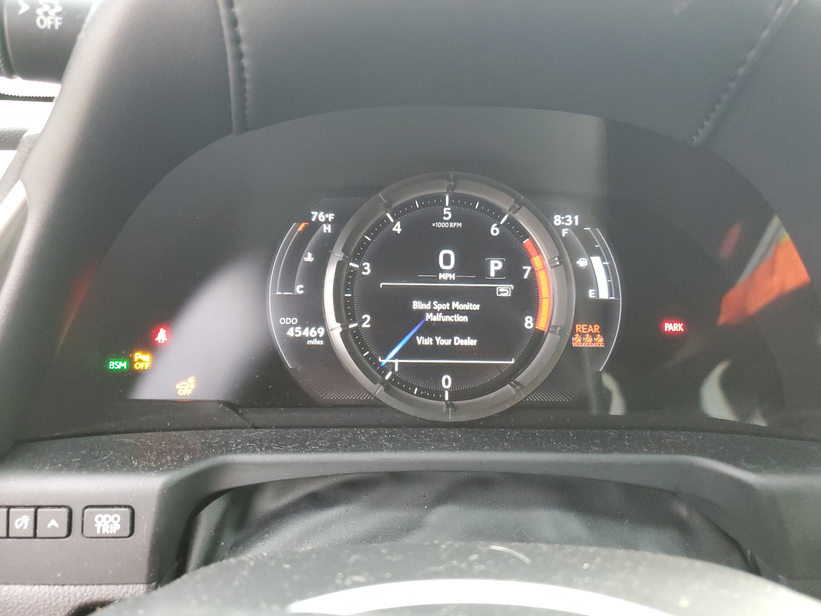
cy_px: 308
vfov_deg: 53.1
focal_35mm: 26
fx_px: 617
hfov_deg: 67.3
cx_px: 410
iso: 330
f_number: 1.5
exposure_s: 1/60.2
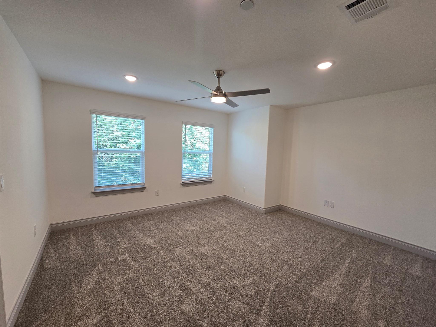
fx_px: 164
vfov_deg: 89.9
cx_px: 218
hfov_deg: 106.2
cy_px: 164
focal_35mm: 13
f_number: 2.2
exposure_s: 1/120
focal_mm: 2.2
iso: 100
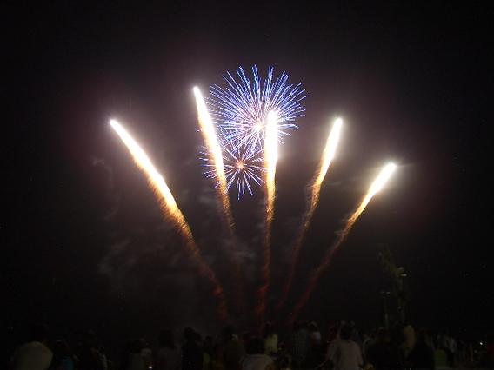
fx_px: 499
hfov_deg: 52.6
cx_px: 247
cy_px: 185
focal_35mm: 35
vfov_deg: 40.7
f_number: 2.6
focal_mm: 5.8
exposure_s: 1
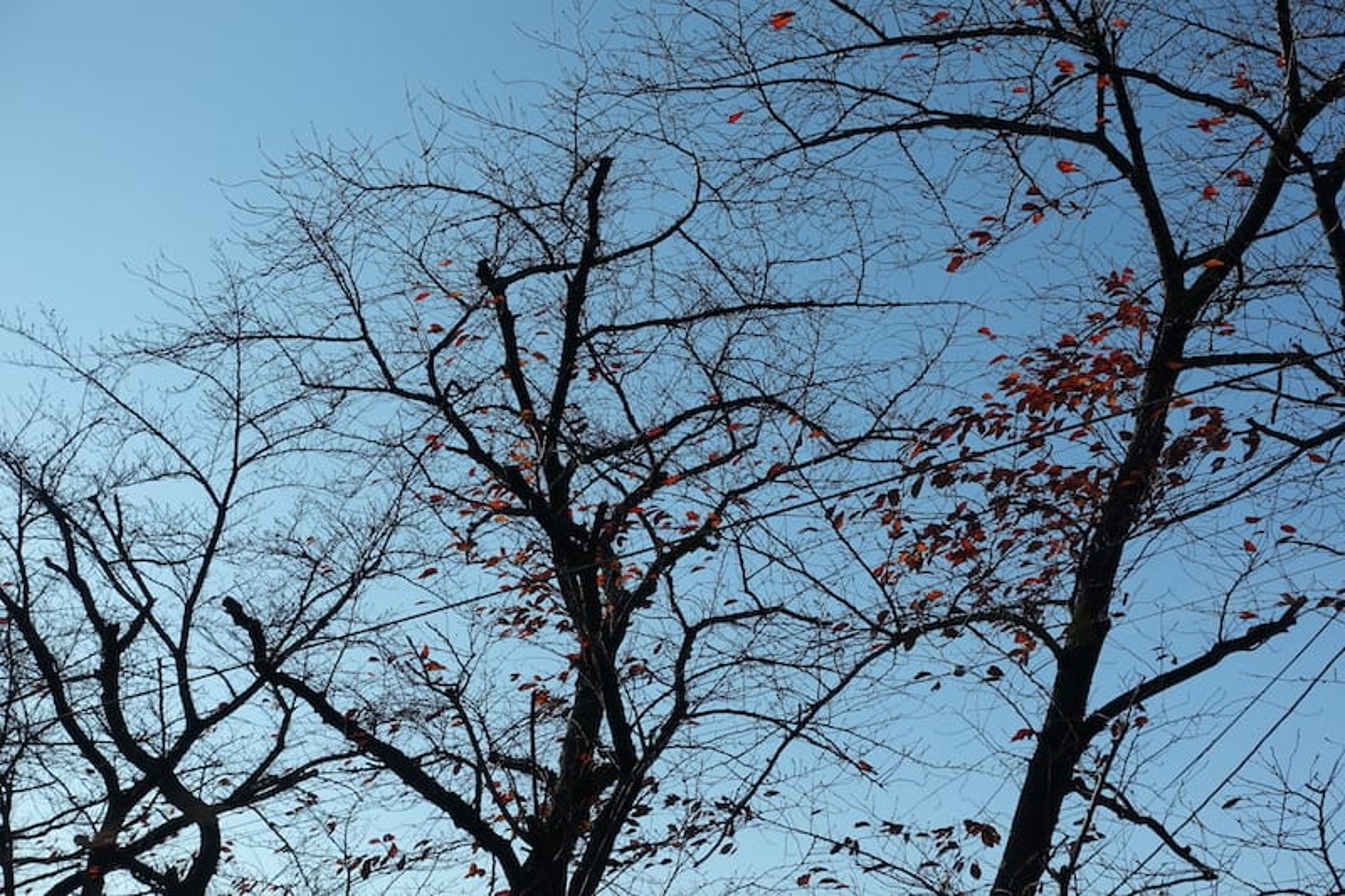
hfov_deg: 44.5
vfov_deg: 30.5
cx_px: 672
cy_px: 448
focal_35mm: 44
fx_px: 1643
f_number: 5.6
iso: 125
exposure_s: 1/640
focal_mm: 16.17
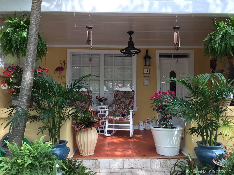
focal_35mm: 29
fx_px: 196
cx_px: 117
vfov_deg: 48.2
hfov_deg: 61.7
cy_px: 88
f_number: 2.2
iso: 32
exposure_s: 1/120
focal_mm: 4.15
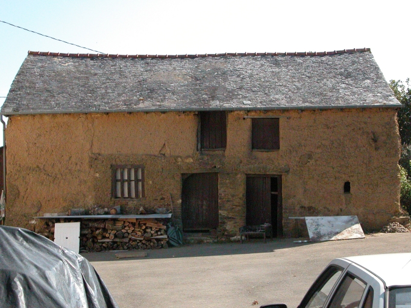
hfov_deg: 31.2
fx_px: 736
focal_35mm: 62
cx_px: 206
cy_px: 154
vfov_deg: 23.7
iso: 800
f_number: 8
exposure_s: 1/1295
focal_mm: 15.7
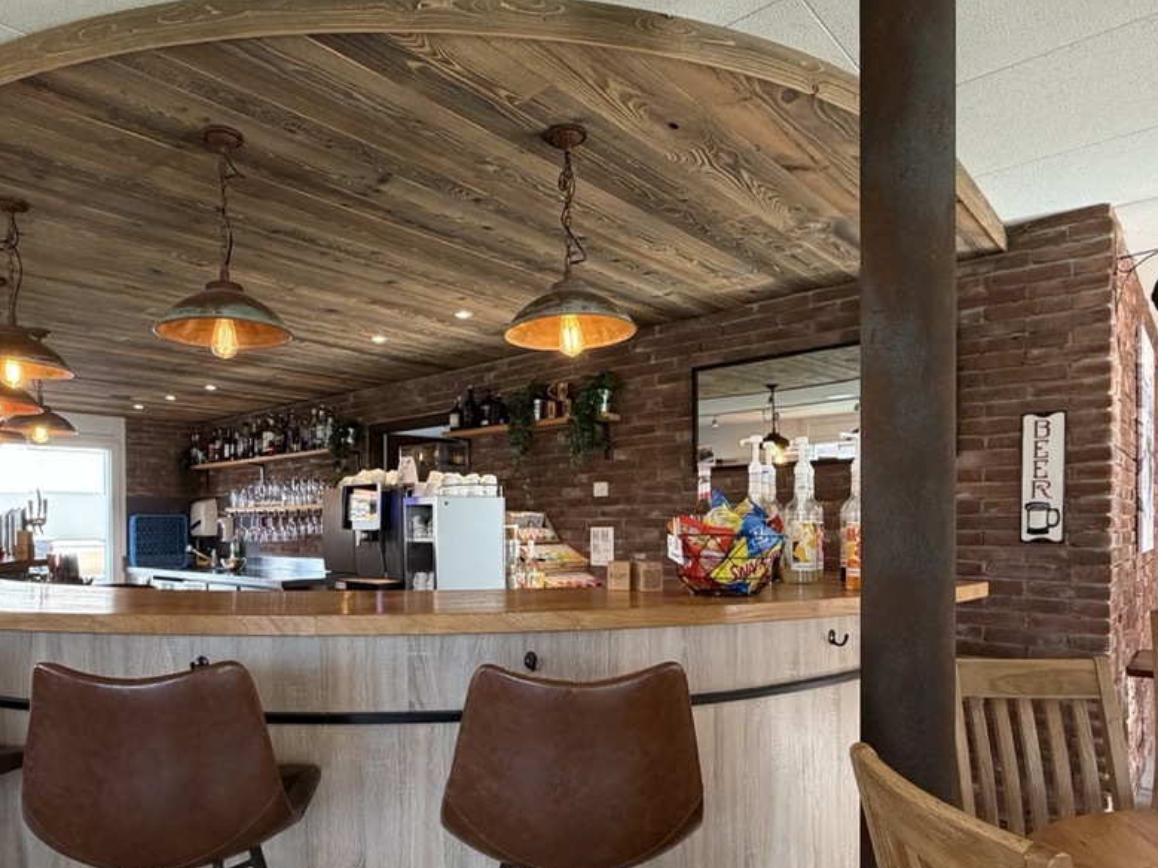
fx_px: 769
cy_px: 534
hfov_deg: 73.3
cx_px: 474
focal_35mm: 23
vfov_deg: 58.2
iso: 250
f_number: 2.2
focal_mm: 2.22
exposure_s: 1/100
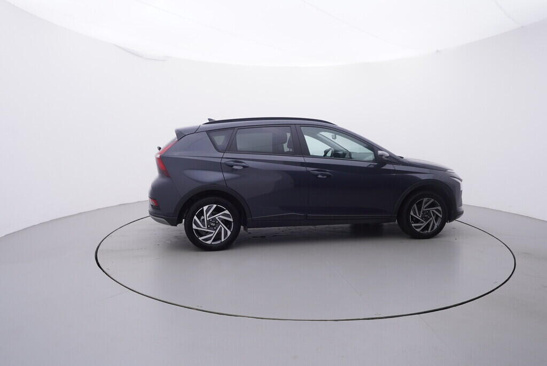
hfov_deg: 77.3
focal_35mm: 22
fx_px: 342
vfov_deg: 56.2
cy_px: 183
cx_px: 274
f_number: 5
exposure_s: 1/80
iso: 200
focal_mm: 15
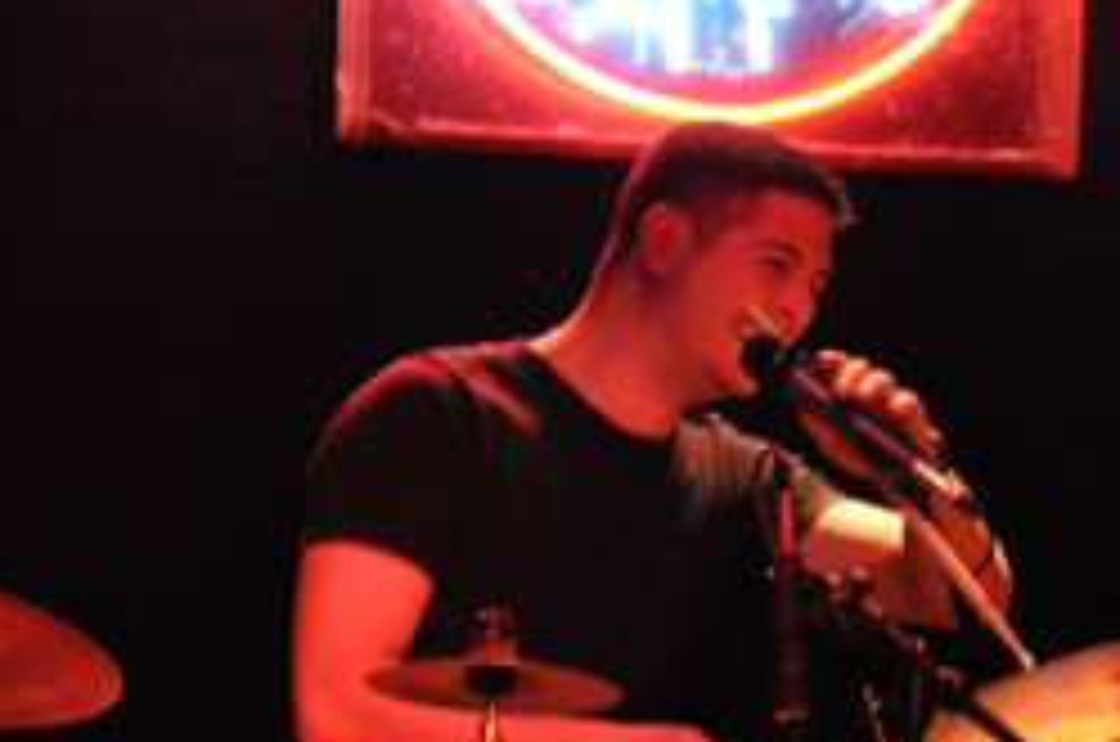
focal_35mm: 362
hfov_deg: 5.7
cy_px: 663
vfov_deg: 3.8
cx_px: 612
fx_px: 11241
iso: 3200
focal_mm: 100
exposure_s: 1/50
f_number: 4.5
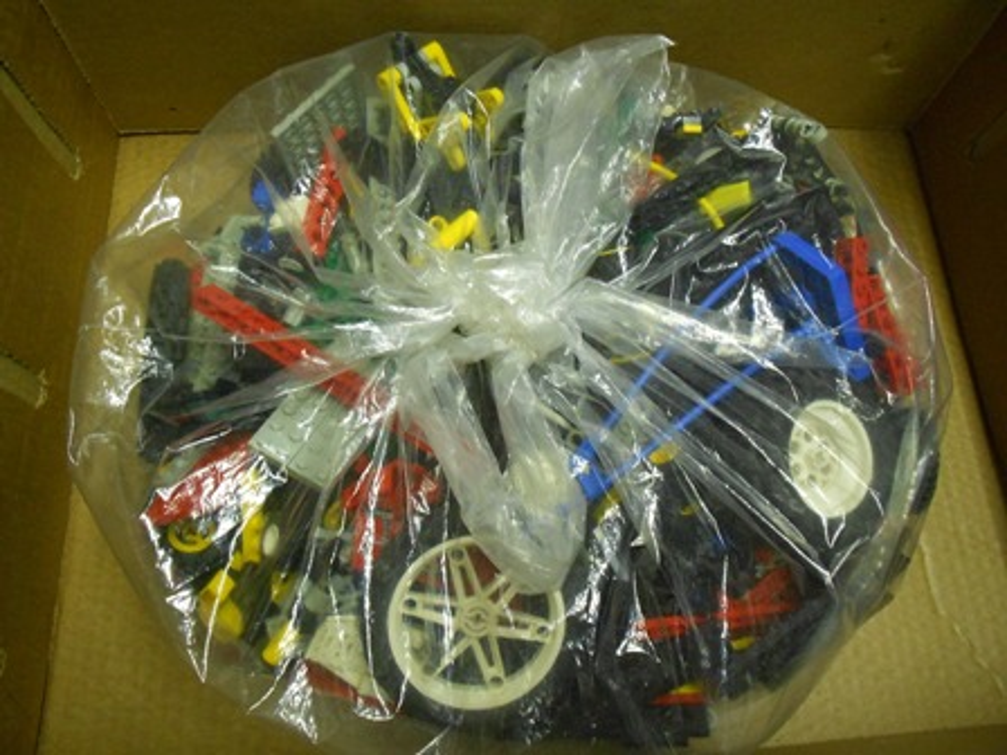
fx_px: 756
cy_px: 378
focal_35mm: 26
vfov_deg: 53.1
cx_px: 504
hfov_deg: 67.3
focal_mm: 4.6
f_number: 3.2
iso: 320
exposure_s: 1/30
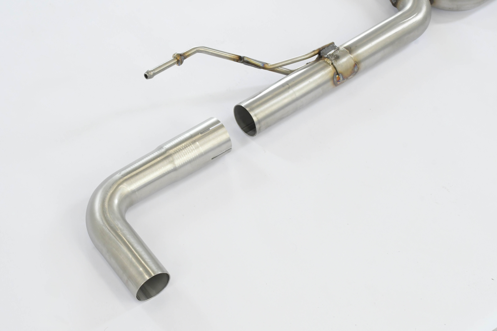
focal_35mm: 63
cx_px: 248
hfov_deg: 31.9
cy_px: 166
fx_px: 870
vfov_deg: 21.6
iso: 4000
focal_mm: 42
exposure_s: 1/160
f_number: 11
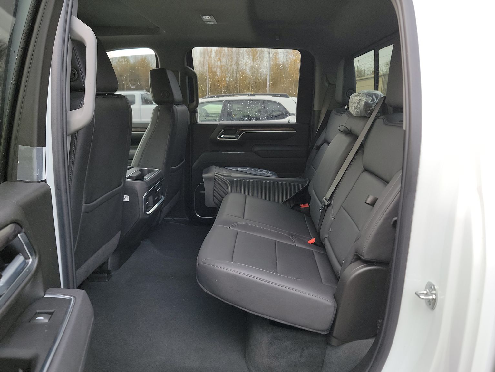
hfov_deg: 69.4
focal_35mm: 25
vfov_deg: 54.9
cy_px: 193
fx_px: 357
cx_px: 238
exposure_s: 1/59
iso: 84
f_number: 1.8
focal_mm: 6.7
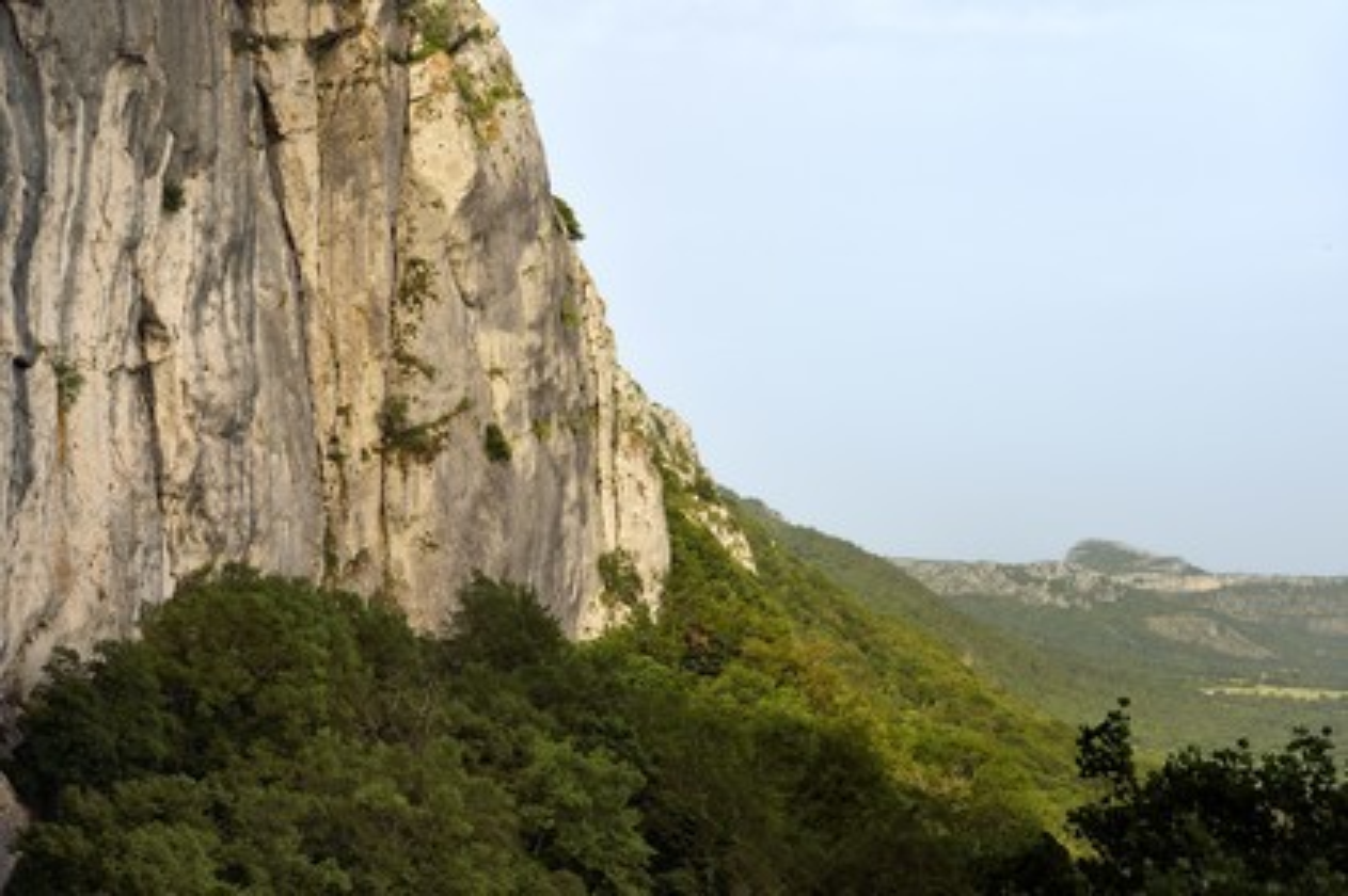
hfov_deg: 28.9
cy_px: 448
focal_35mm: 70
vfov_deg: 19.4
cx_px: 674
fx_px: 2619
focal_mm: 70
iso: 200
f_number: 9
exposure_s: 1/500
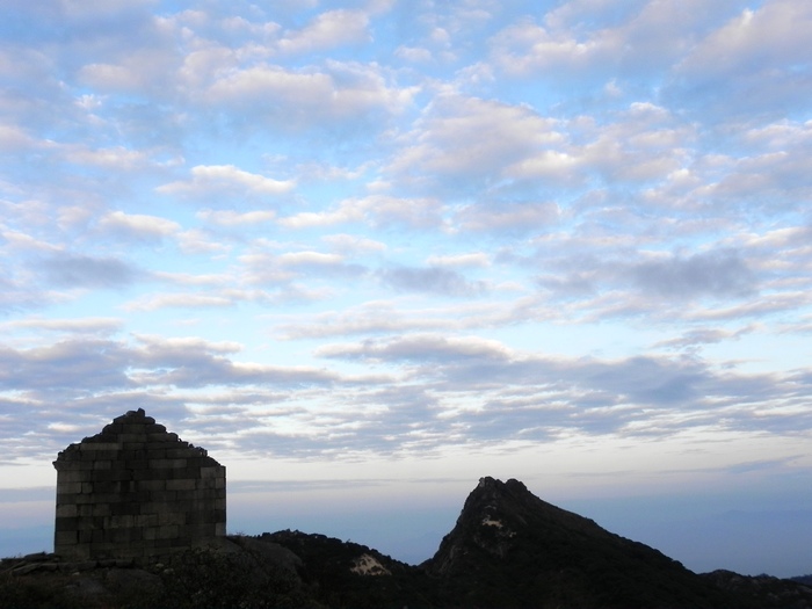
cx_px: 406
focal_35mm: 37
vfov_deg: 38.7
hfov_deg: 50.1
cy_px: 304
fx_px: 868
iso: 160
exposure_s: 1/213
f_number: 5.6
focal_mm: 6.6
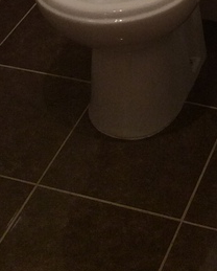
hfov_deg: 12.9
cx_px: 206
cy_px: -225
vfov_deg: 14.2
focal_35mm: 119
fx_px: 953
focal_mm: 3.3
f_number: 2.4
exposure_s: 1/24
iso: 64
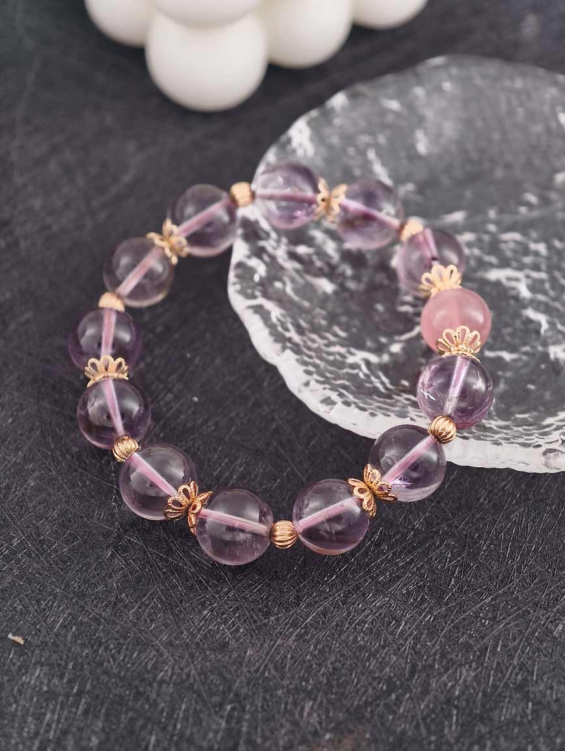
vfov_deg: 23.0
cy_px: 376
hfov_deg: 17.4
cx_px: 282
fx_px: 1845
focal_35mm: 85
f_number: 2.67
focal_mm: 22.48
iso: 125
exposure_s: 1/160
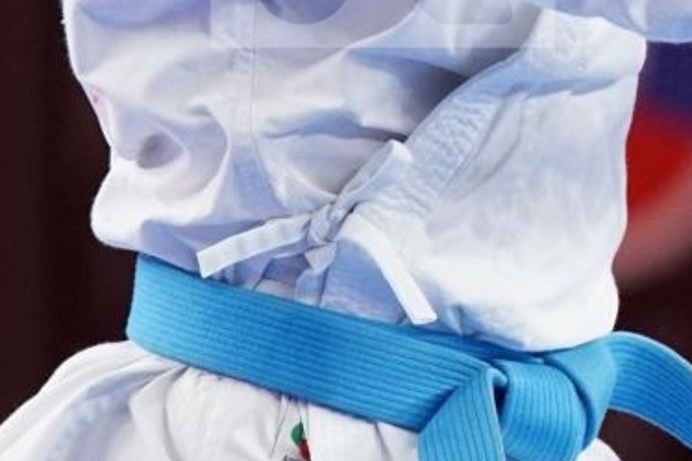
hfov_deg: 1.6
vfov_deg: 1.1
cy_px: -120
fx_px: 24957
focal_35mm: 1299
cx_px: 1010
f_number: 3.2
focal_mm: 180
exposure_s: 1/400
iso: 1000
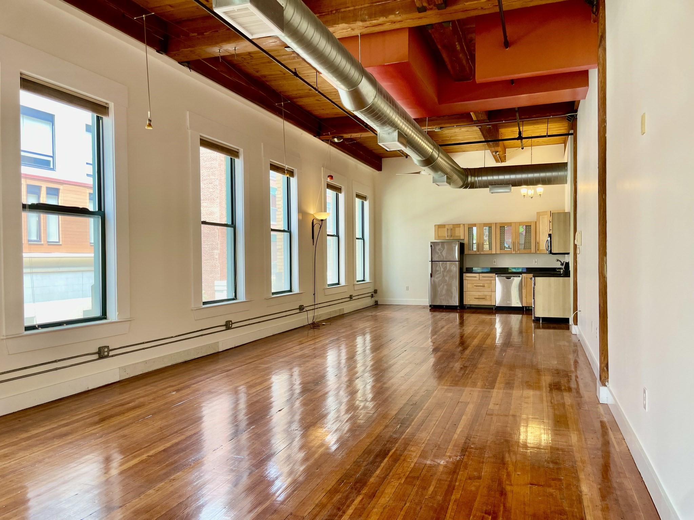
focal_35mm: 26
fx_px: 521
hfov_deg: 67.3
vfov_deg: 53.1
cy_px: 260
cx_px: 347
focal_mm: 4.2
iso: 64
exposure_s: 1/121
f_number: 1.6
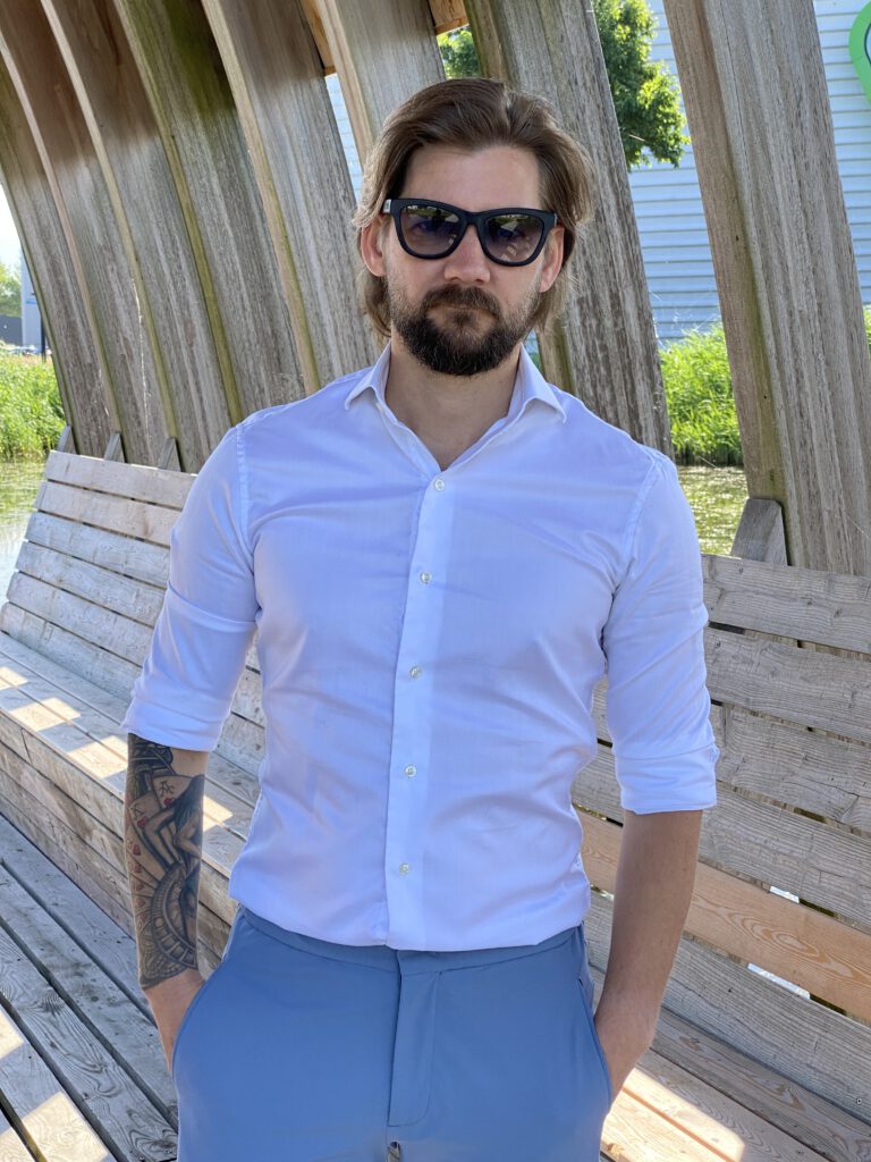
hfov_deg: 28.0
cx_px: 436
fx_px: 1745
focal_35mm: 52
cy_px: 581
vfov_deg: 36.8
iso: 20
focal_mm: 6
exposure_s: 1/335
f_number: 2
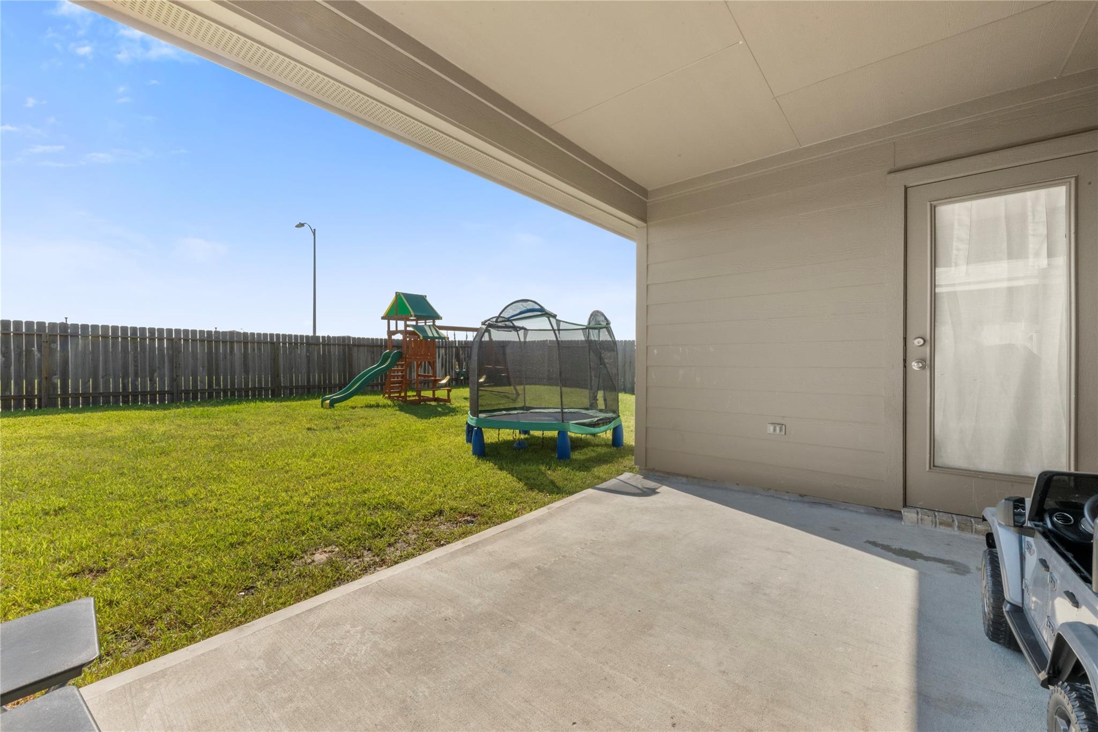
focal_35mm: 14
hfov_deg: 104.3
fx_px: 427
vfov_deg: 81.2
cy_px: 366
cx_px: 549
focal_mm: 14
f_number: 9
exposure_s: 1/60
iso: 800
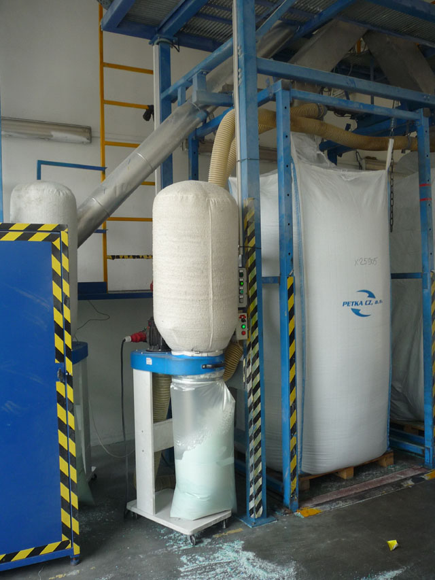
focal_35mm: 32
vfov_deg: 56.8
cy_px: 290
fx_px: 536
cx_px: 218
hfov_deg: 44.2
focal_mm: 5.2
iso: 100
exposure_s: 1/30
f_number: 3.3
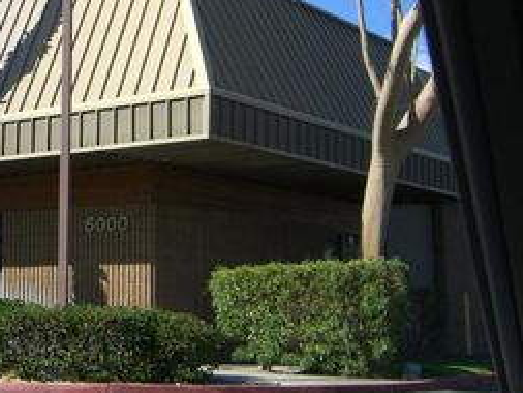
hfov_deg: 24.9
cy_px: 84
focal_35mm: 75
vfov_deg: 19.5
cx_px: 14
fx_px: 1134
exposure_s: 1/160
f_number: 8
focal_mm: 7.9
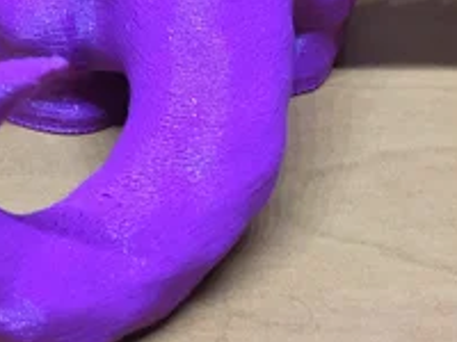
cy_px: -165
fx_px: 1597
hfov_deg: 16.0
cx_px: -3
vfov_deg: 11.7
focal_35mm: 121
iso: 100
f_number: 2.2
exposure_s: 1/10
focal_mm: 4.15
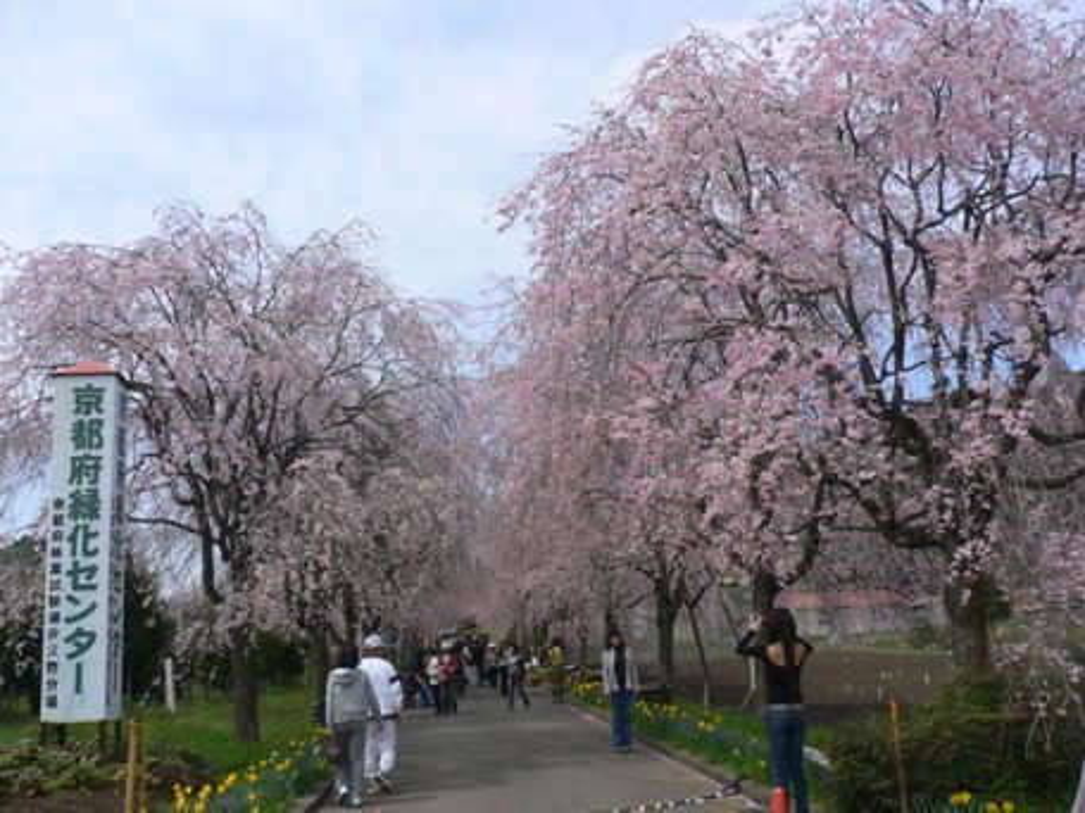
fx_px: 1097
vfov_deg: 40.7
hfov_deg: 52.6
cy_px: 406
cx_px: 542
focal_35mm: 35
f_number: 5.6
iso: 64
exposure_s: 1/320
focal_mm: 5.8
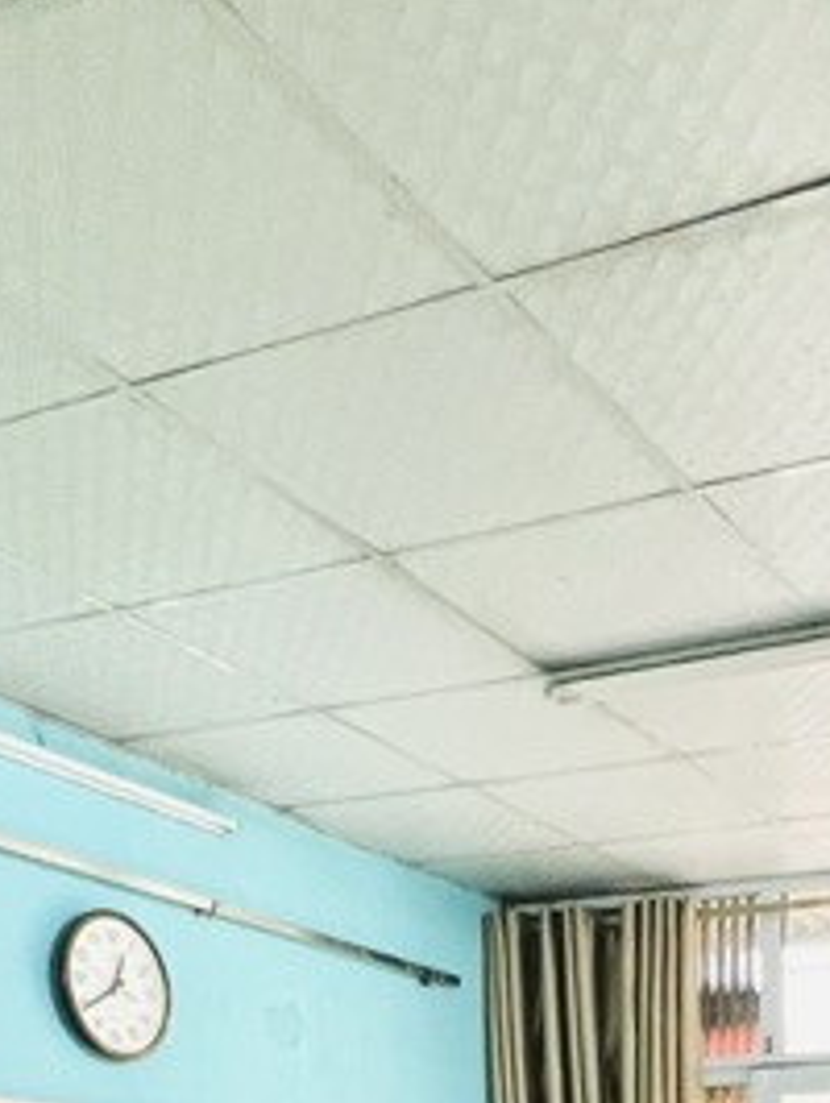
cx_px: 710
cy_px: 1505
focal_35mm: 50
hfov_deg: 28.3
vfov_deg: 29.2
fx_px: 1596
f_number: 1.8
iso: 200
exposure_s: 1/50
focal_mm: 1.57
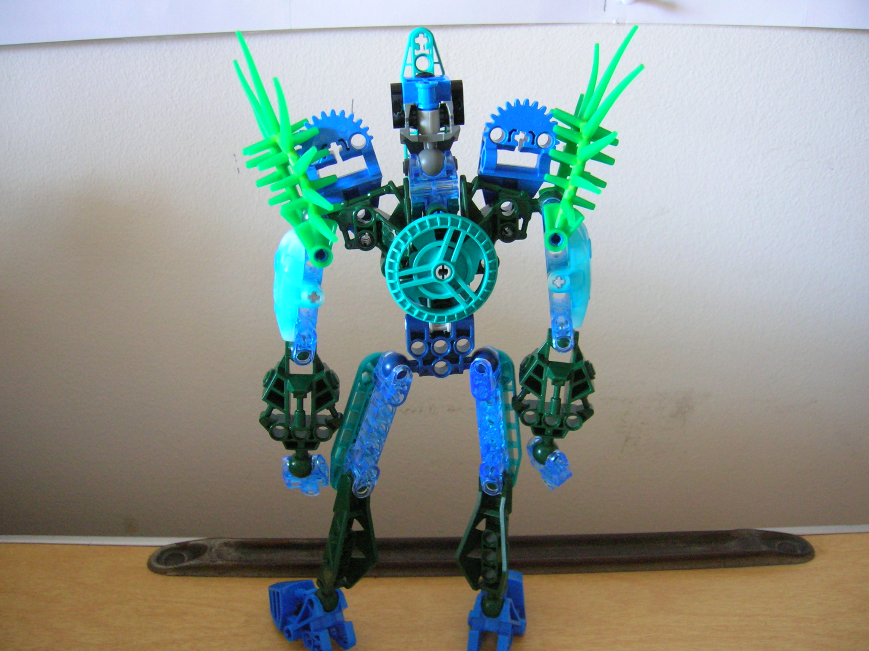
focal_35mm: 34
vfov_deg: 41.7
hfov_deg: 54.0
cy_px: 326
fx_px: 853
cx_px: 434
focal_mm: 5.7
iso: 200
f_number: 2.9
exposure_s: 1/2.1
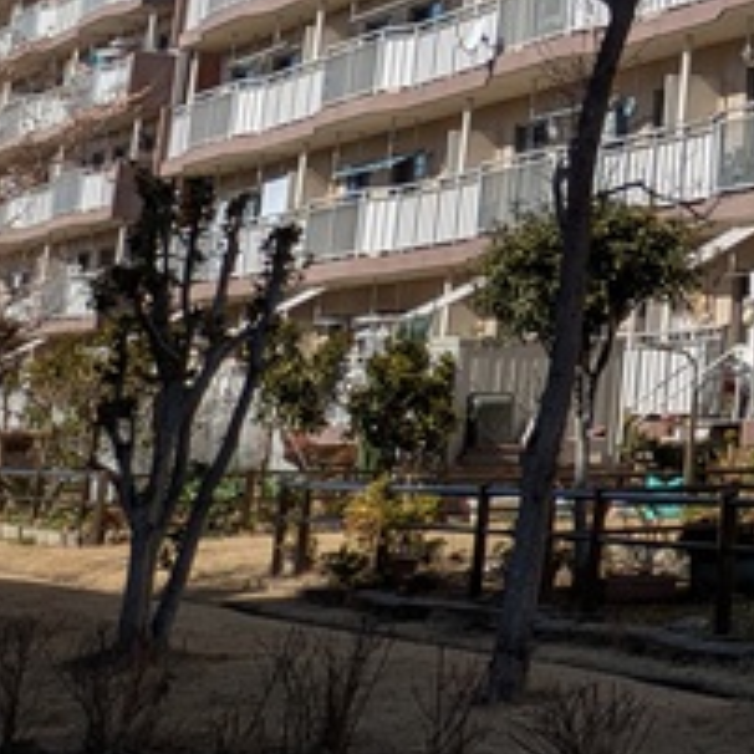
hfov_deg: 14.7
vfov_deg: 15.2
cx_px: 1353
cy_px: -463
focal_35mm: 104
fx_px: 2563
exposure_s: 1/3953
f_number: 1.89
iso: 41
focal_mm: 5.43
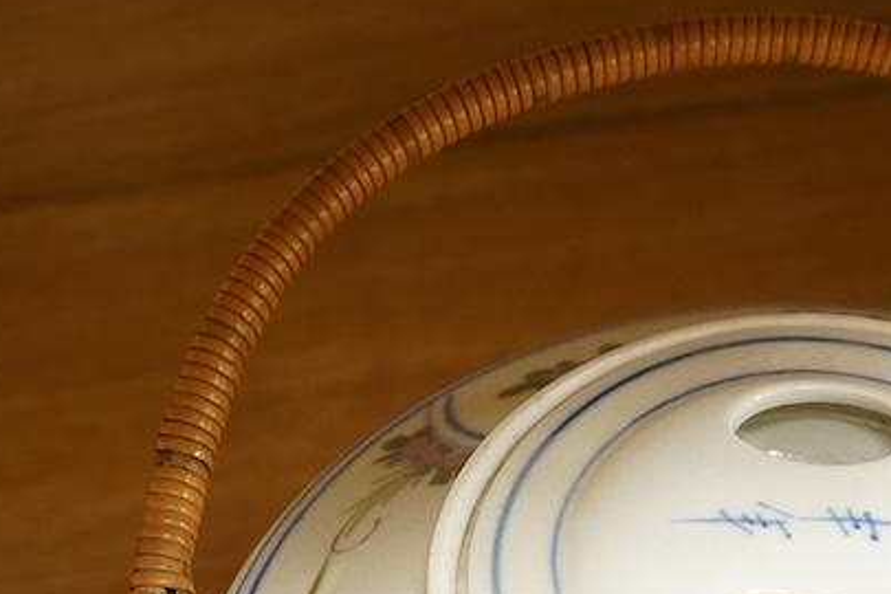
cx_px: 747
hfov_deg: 16.2
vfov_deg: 10.8
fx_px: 3094
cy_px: 656
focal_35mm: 125
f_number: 6.3
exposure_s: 1/125
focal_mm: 30
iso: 2000
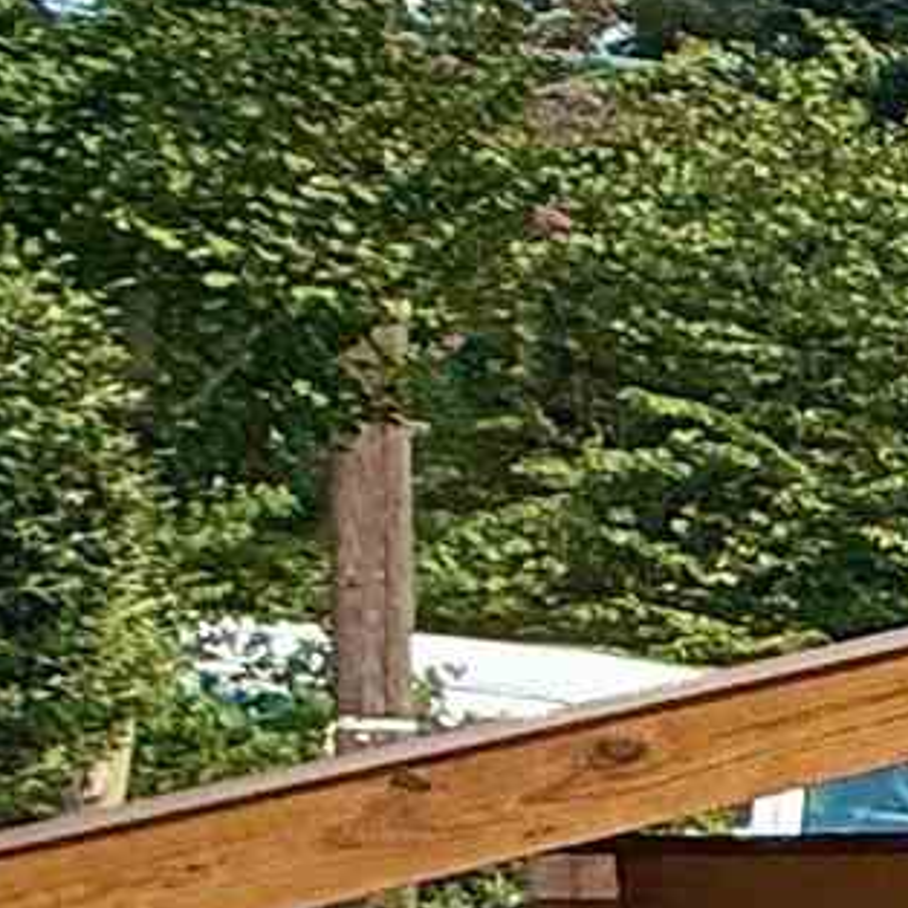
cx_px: 4132
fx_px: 3591
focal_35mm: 121
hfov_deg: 7.1
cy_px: 1027
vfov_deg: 14.1
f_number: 2.2
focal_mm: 2.22
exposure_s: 1/1339
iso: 50
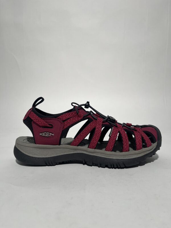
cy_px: 114
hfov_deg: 53.1
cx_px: 86
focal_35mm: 26
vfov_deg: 67.3
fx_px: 171
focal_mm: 5.1
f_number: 1.6
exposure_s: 1/611
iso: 50
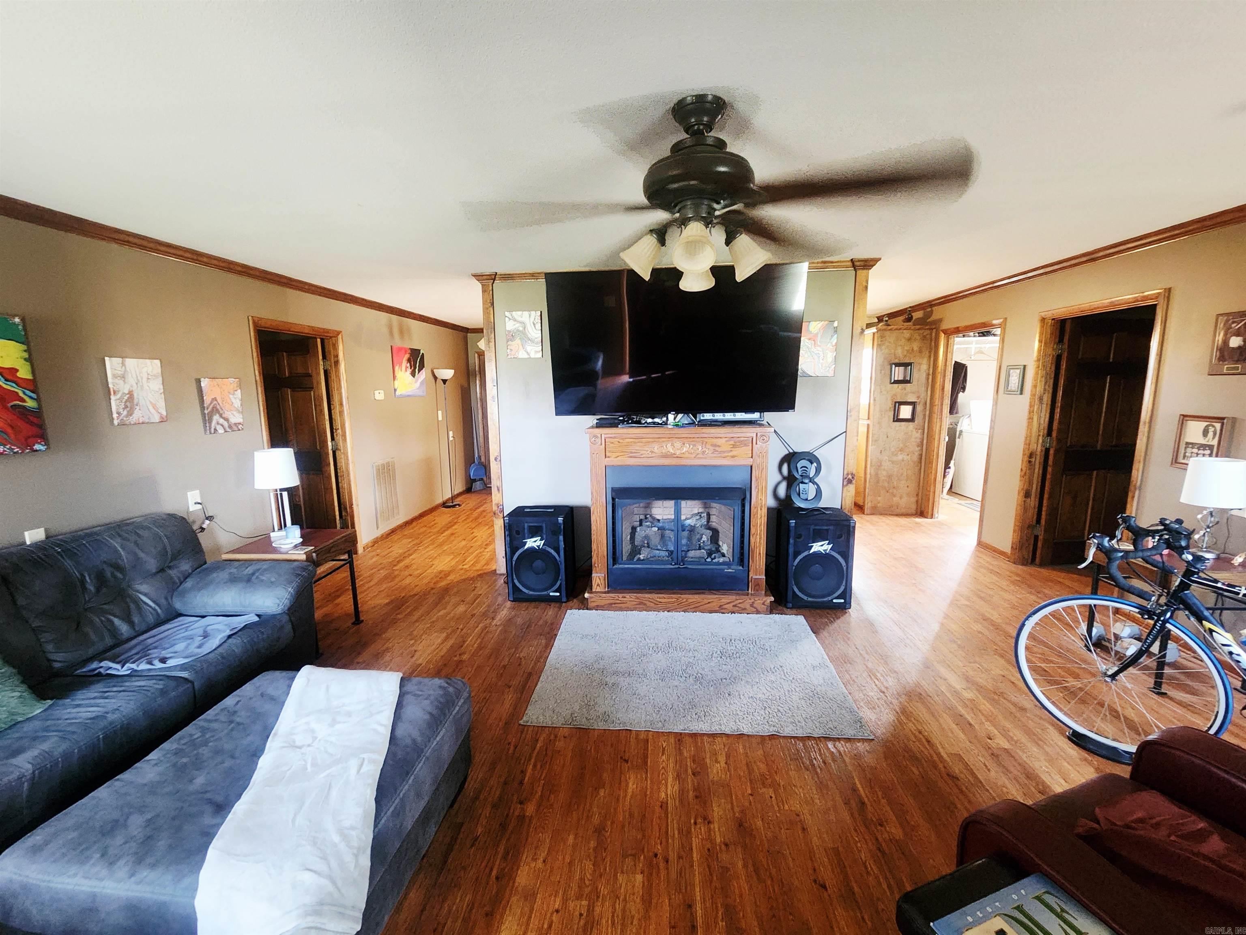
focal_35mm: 13
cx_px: 623
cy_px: 468
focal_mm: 2.2
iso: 640
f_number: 2.2
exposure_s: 1/24
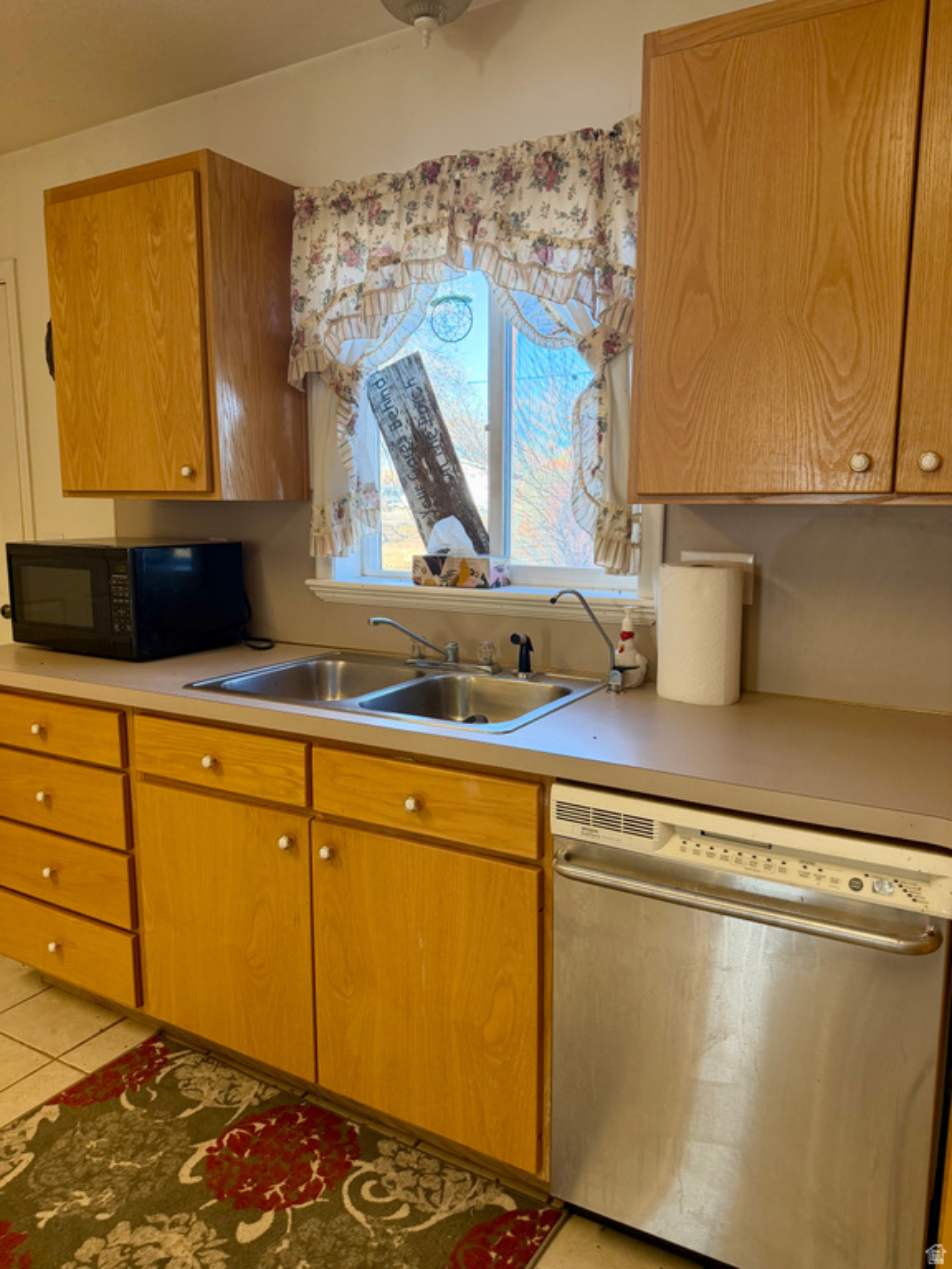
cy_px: 634
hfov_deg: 56.8
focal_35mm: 24
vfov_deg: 71.6
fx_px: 880
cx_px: 476
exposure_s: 1/170
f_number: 1.78
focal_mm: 6.76
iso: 200
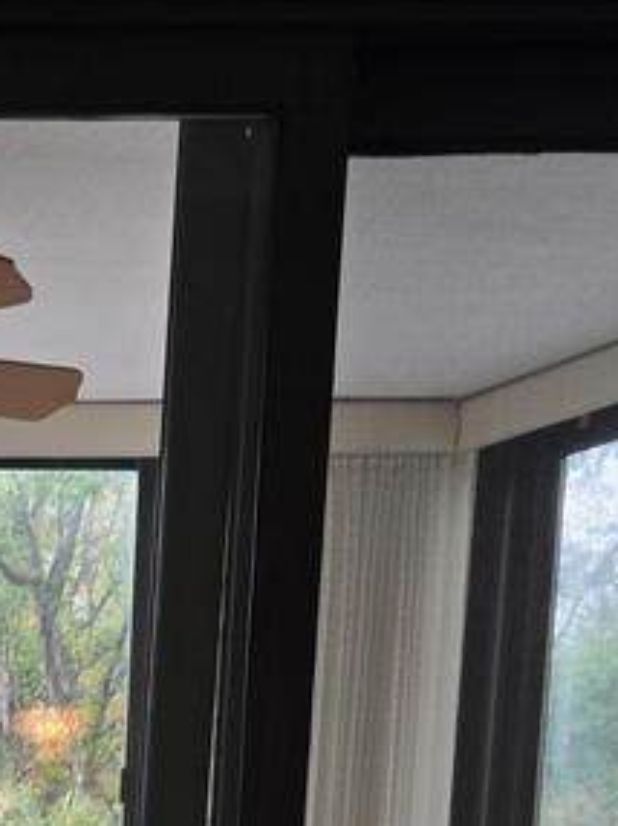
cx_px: -188
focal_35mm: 87
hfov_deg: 16.1
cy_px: 1265
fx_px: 2074
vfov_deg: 19.4
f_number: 1.8
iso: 50
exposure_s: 1/120
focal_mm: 5.4
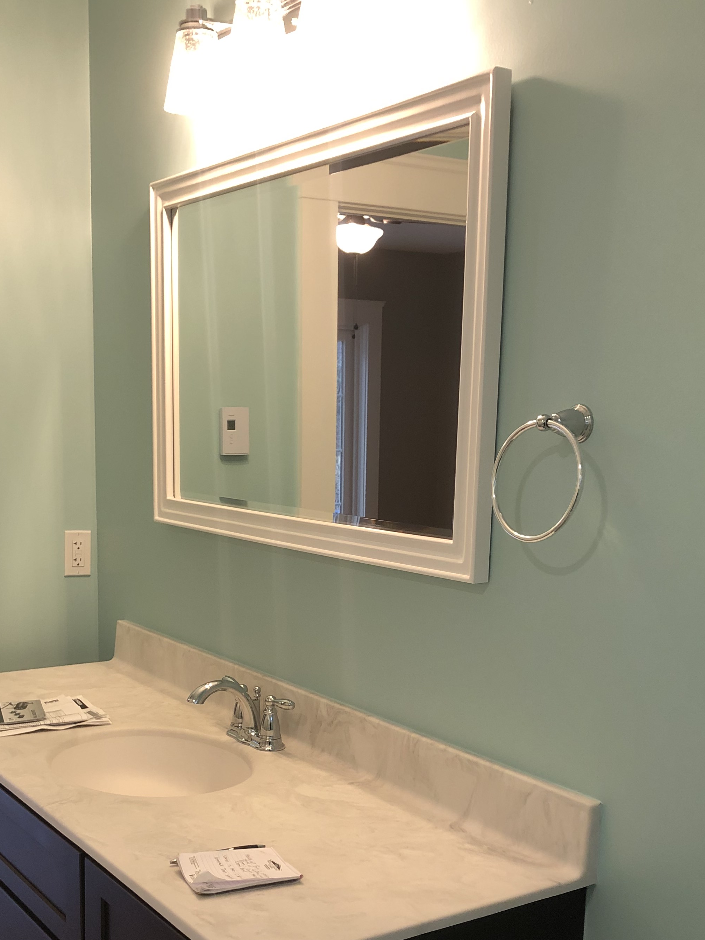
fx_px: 1141
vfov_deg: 44.0
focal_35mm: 42
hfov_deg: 34.3
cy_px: 648
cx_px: 295
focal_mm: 3.99
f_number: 1.8
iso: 32
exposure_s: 1/24
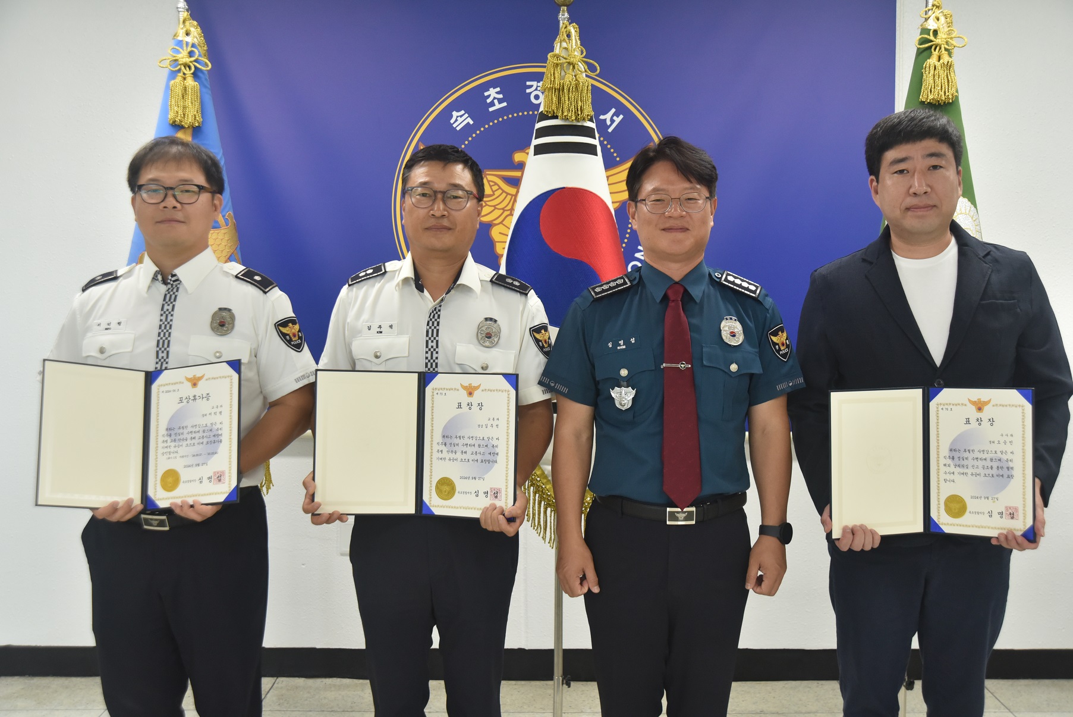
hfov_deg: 46.4
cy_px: 358
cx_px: 536
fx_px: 1252
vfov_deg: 31.9
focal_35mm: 42
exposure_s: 1/125
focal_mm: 42
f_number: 5.6
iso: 2000
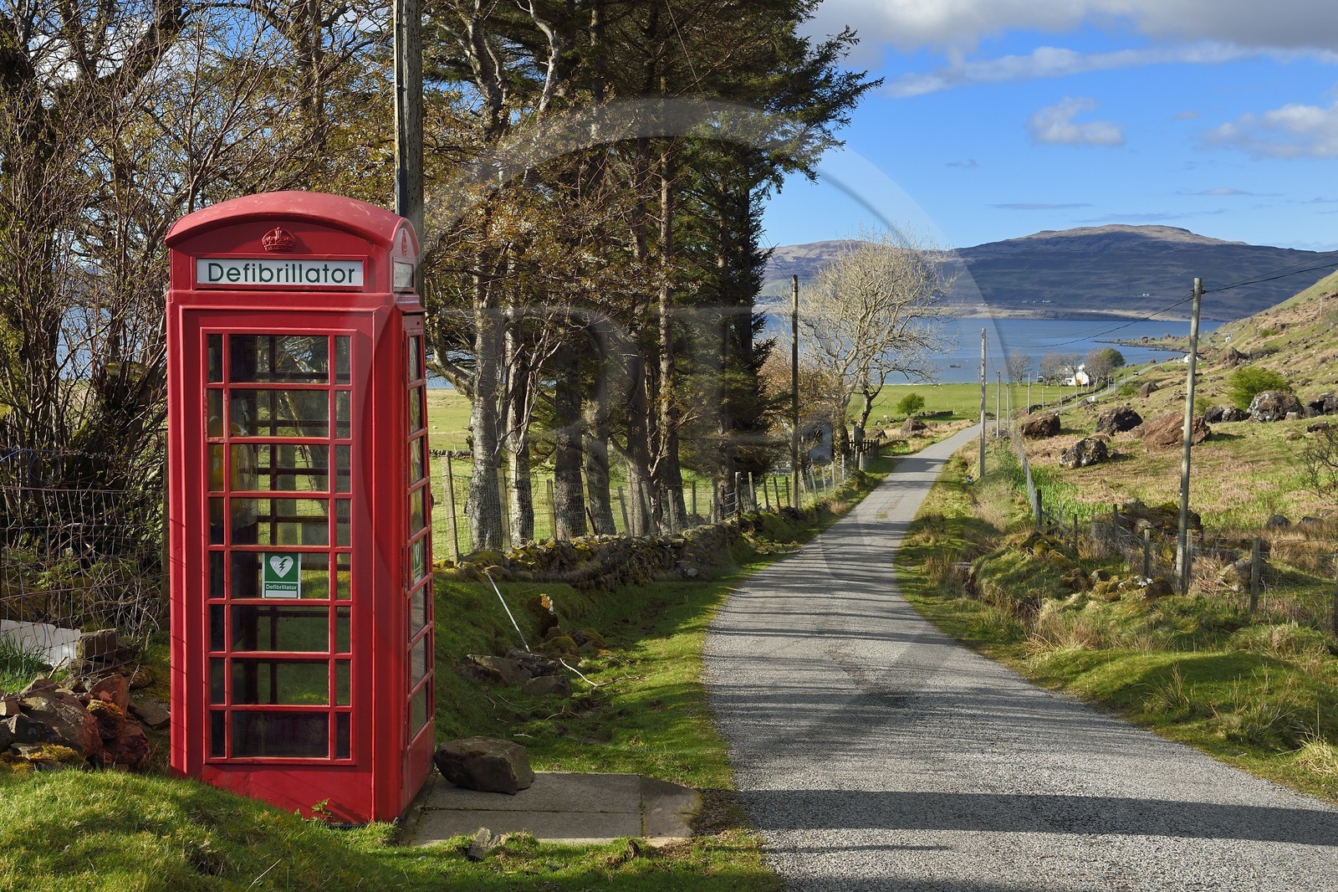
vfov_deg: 31.9
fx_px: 1561
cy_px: 446
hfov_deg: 46.4
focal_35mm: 42
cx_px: 669
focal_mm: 42
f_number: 10
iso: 200
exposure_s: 1/250
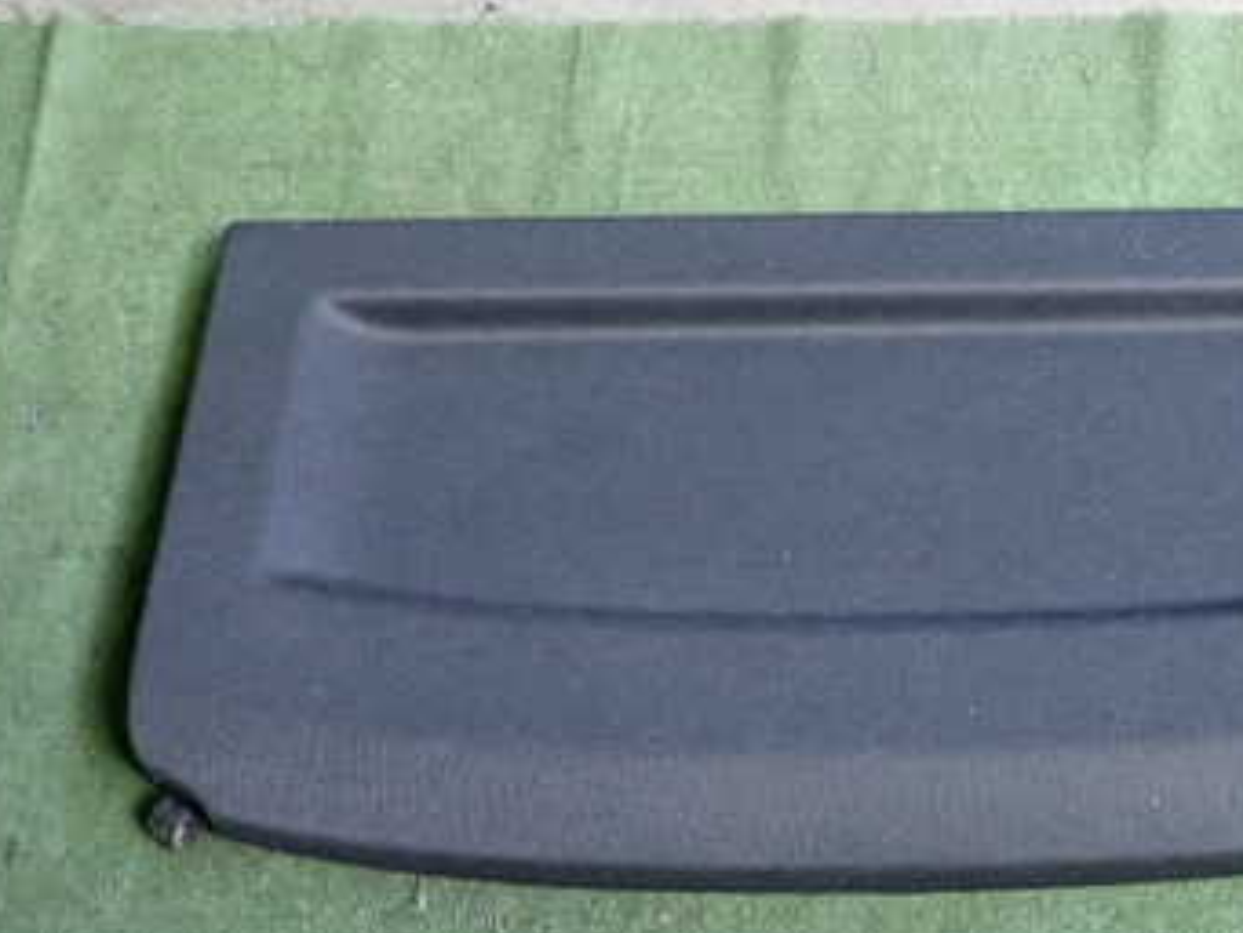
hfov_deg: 41.7
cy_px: 496
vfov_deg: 32.9
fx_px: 1581
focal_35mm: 44
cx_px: 926
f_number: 2
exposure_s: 1/50
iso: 320
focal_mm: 4.5
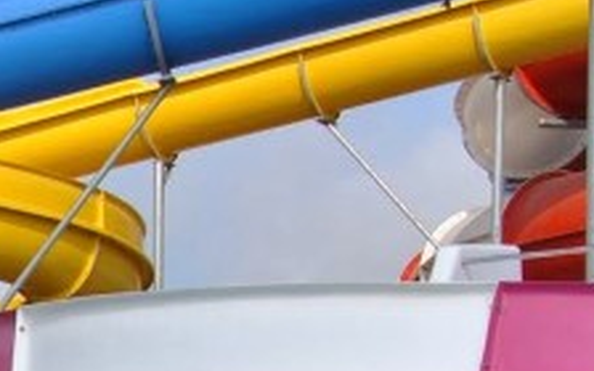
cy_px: 700
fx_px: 3685
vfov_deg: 5.7
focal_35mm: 228
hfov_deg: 8.6
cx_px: -691
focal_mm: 29
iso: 100
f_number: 9
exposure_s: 1/320
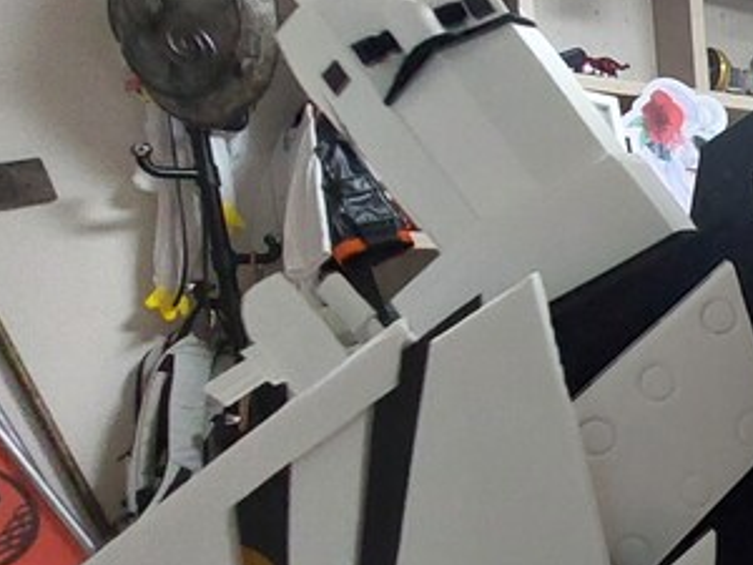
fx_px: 848
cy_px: 468
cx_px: 989
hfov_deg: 33.8
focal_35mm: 39
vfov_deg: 35.4
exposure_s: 1/60
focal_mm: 1.74
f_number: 2.2
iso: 400
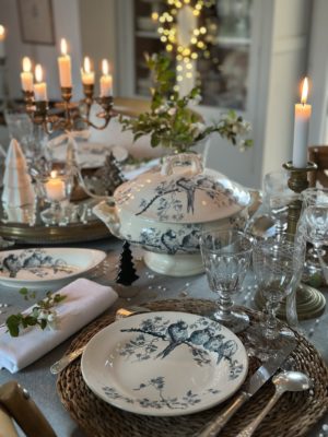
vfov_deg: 39.7
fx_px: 606
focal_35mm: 48
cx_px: 164
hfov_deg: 30.3
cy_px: 218
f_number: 1.78
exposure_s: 1/60
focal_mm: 6.86
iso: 320
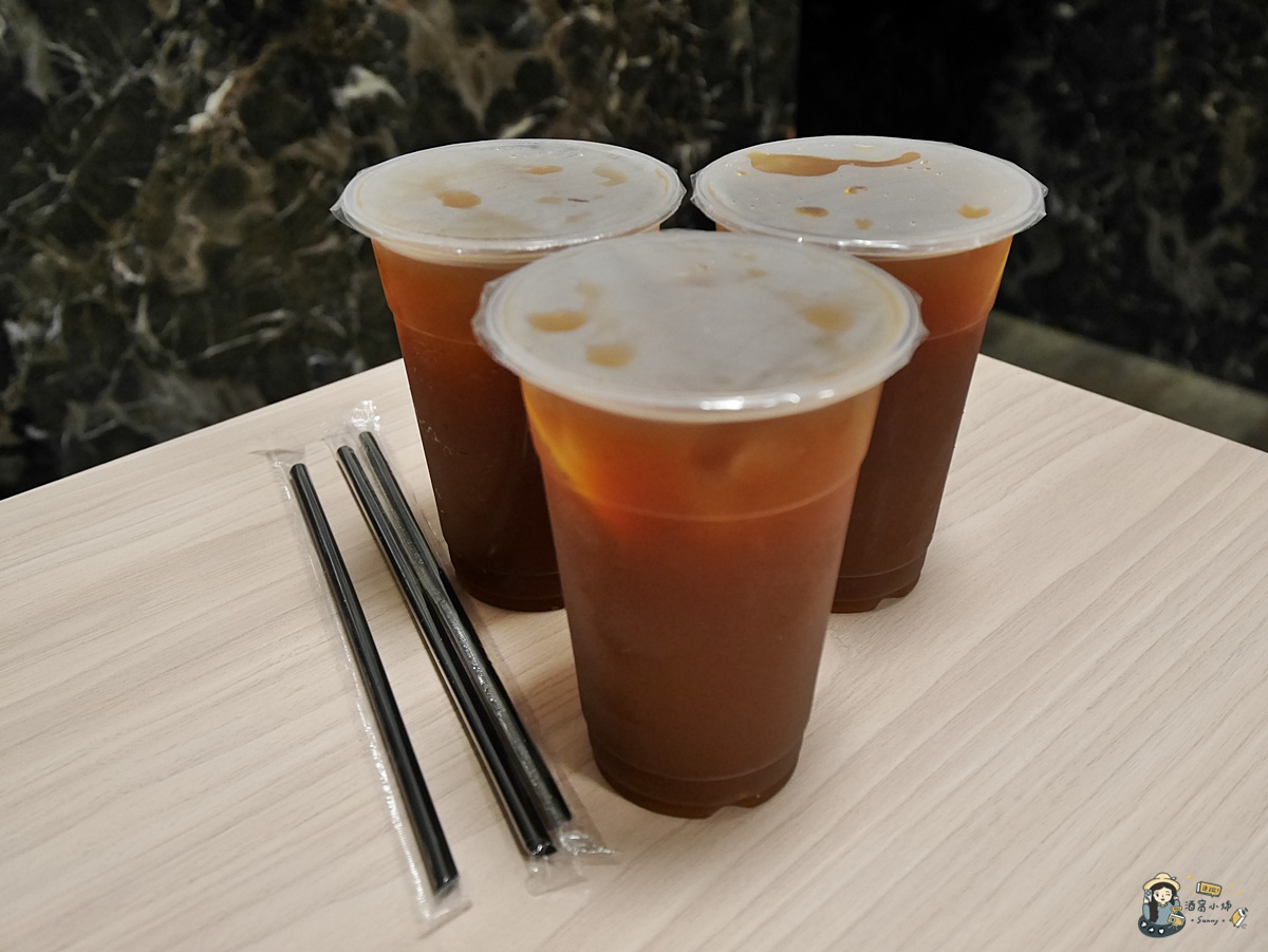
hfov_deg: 51.3
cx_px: 634
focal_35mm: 36
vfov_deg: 39.7
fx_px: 1319
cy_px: 476
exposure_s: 1/60
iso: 1600
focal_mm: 18
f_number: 4
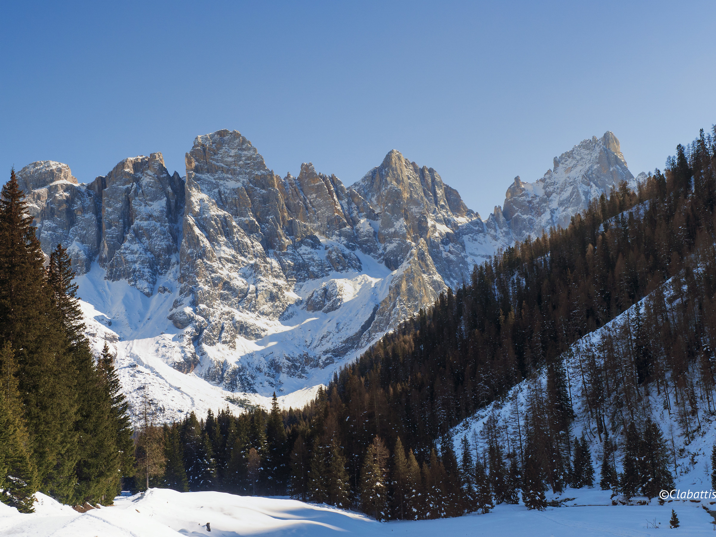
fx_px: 869
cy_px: 268
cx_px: 358
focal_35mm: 42
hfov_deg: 44.8
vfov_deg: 34.3
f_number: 6.3
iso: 200
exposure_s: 1/250
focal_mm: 21
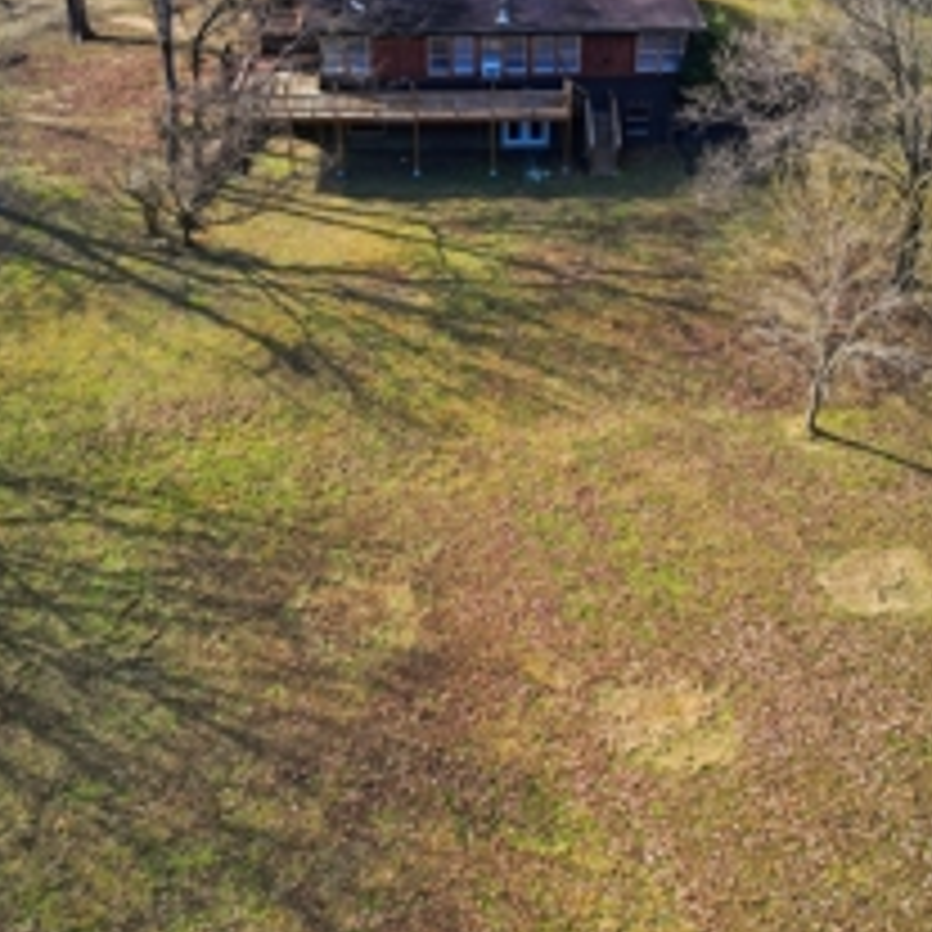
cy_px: 342
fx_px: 1249
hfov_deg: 40.9
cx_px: 482
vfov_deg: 40.6
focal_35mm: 41
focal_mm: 6.7
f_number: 1.7
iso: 100
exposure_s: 1/320
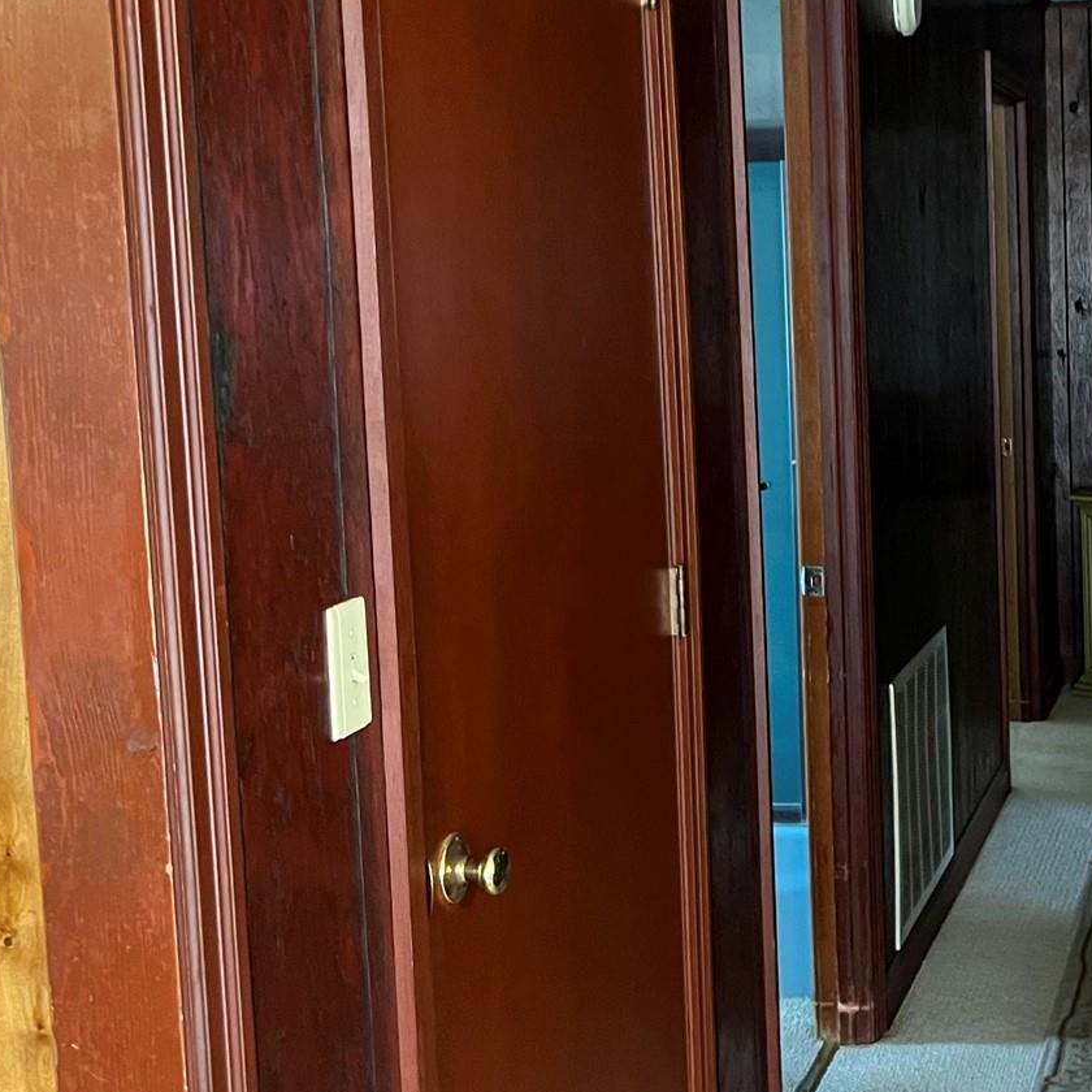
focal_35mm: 56
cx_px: 983
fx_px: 1999
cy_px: 508
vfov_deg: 30.5
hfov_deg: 29.3
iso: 500
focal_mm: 5.7
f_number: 1.5
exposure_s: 1/30
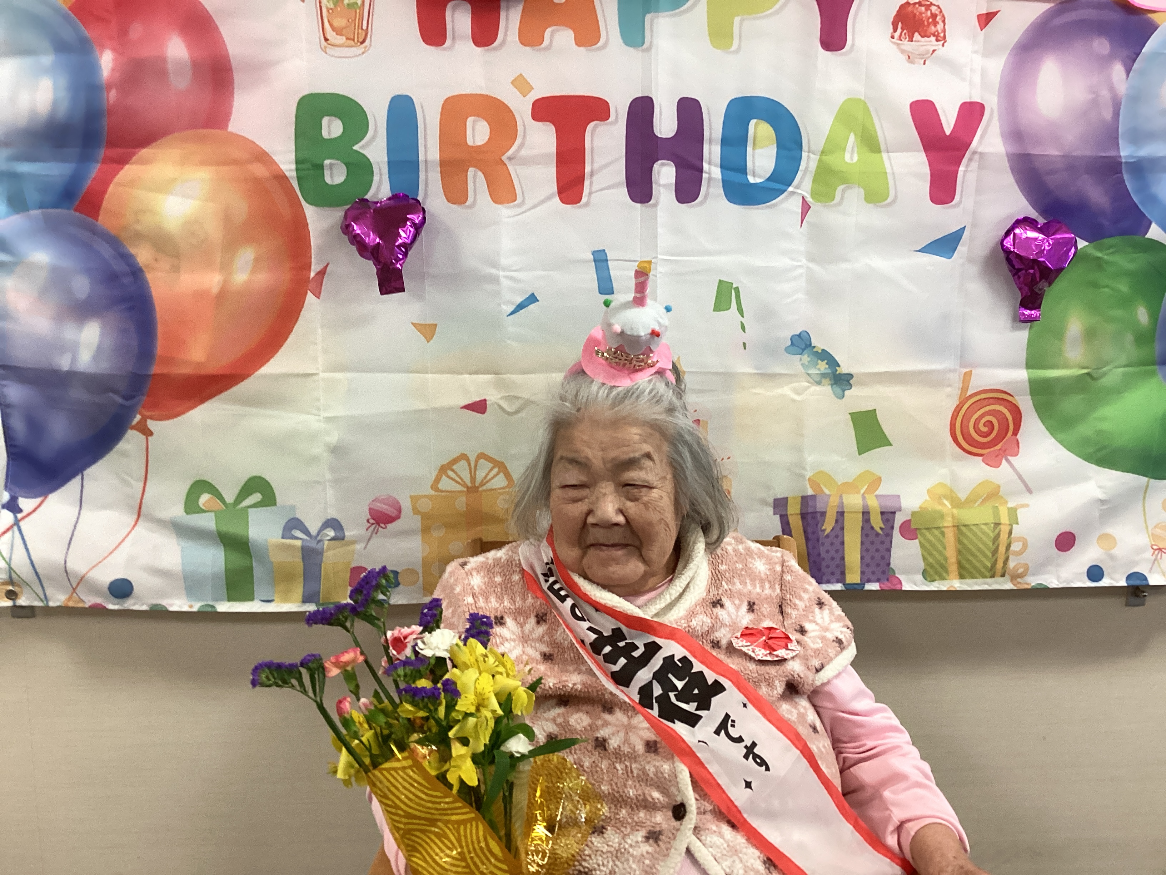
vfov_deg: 45.4
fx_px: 1044
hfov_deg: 58.4
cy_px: 438
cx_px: 583
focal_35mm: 31
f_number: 2.4
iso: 160
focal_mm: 3.3
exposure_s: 1/50
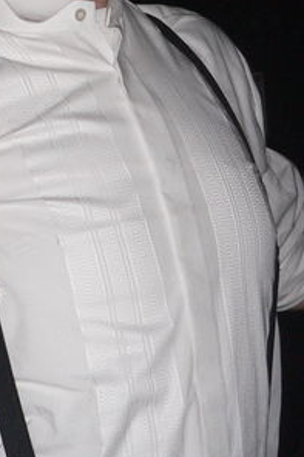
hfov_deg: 12.9
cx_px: 8
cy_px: 137
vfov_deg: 19.4
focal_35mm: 105
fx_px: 1331
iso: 100
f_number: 2.8
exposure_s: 1/60
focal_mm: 5.8
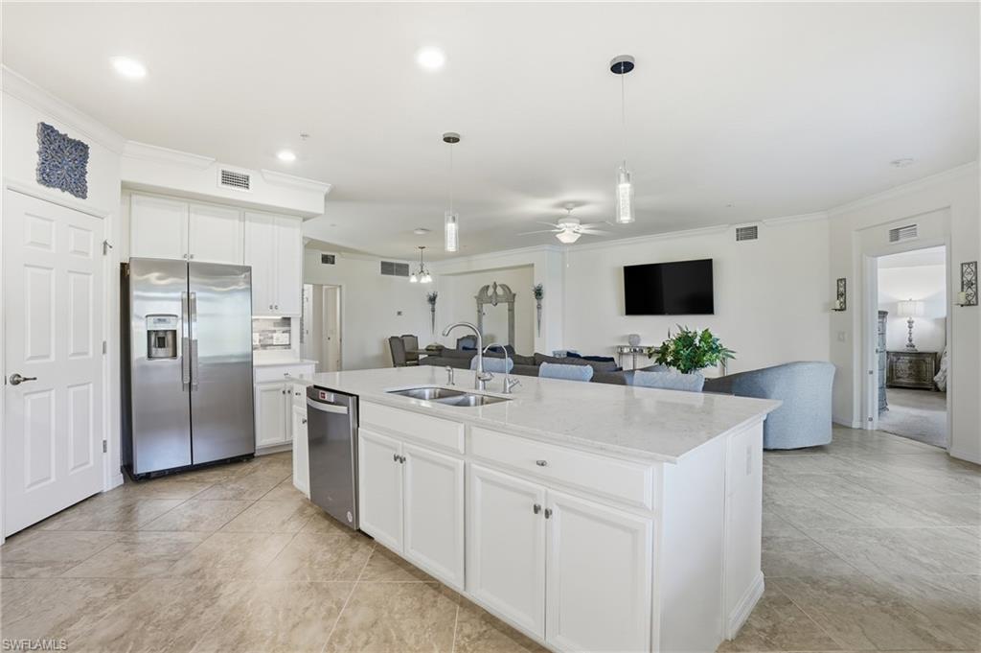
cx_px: 490
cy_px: 326
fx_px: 436
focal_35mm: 16
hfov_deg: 96.8
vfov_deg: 73.7
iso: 400
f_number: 9
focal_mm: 16
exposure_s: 1/320
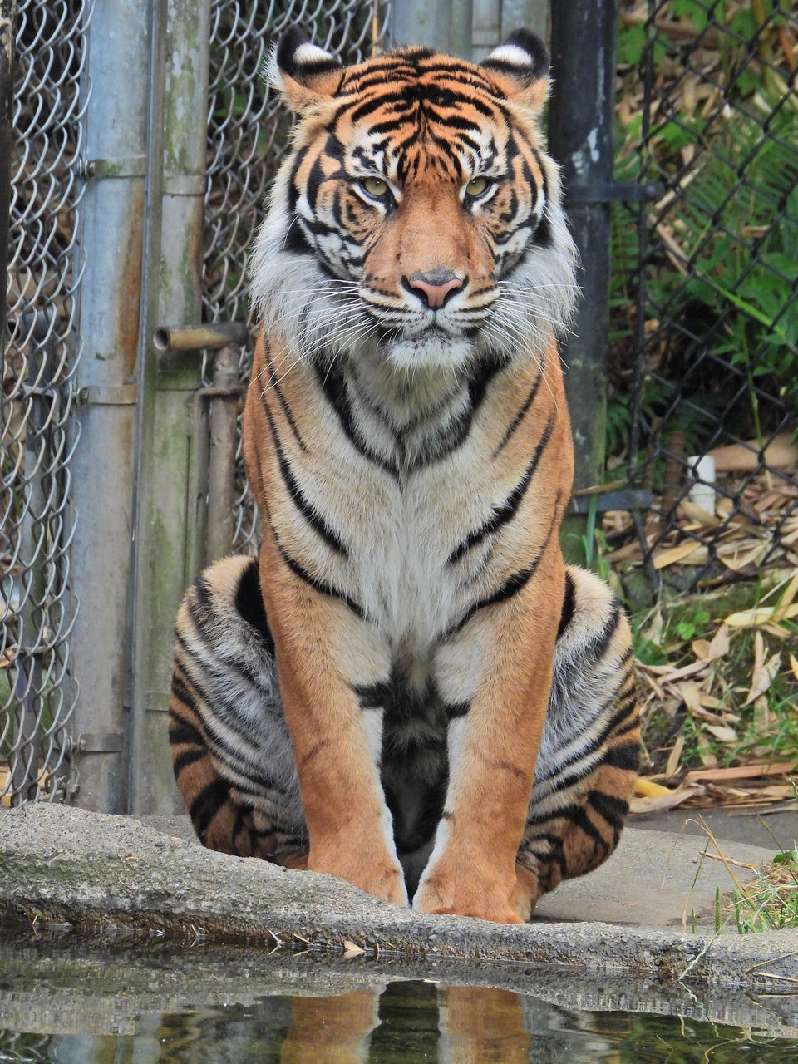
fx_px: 29200
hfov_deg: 1.6
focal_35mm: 950
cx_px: 399
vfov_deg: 2.1
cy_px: 532
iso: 450
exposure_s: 1/250
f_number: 5.6
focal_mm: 170
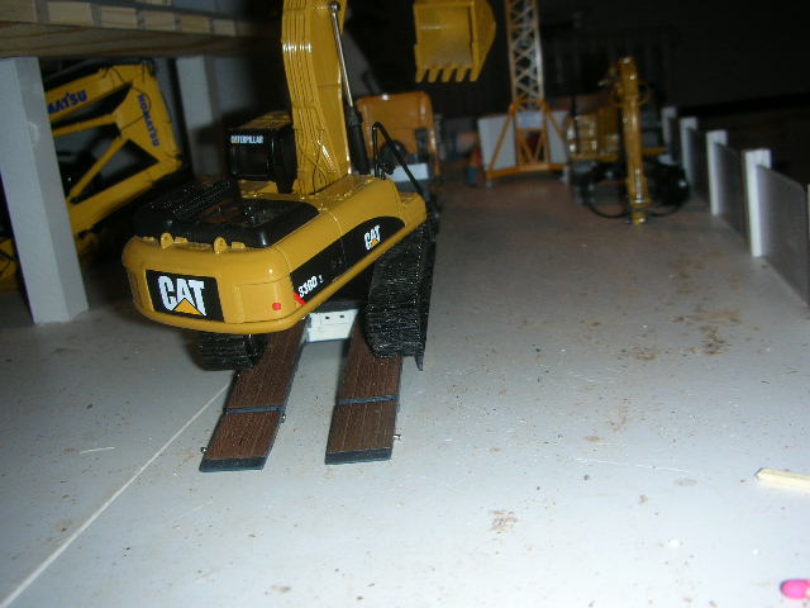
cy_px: 304
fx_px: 819
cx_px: 405
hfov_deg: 52.6
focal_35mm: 35
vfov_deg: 40.7
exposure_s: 1/60.1
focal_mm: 5.8
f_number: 3
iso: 50
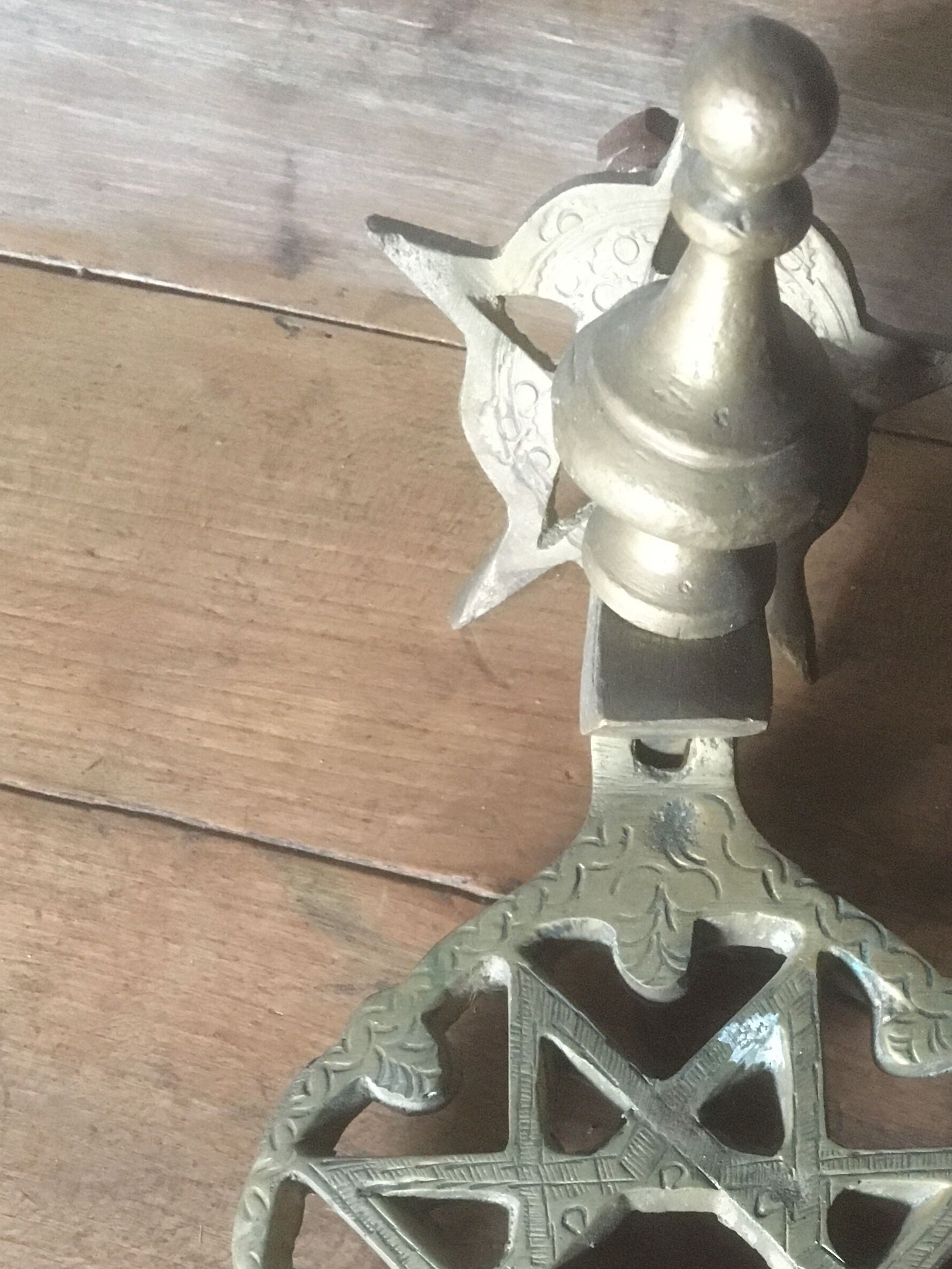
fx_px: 1796
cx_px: 708
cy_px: 1051
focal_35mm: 49
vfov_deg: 37.2
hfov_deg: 29.2
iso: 320
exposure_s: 1/17
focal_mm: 4.15
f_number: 2.2
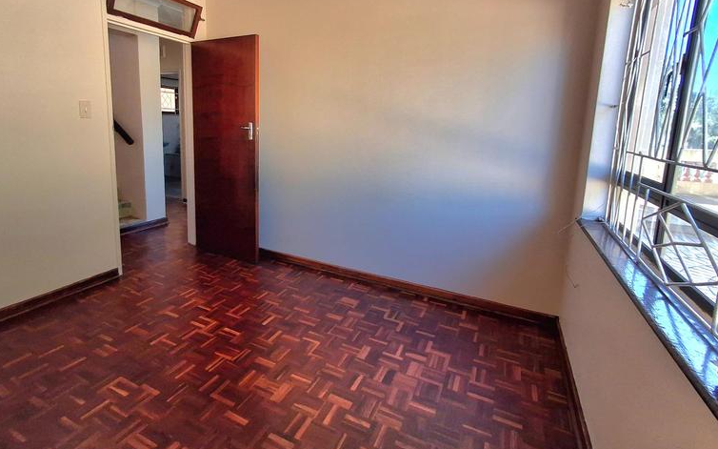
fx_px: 352
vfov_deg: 64.1
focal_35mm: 18
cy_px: 170
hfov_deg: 91.1
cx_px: 346
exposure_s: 1/120
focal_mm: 1.64
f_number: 2.2
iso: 40
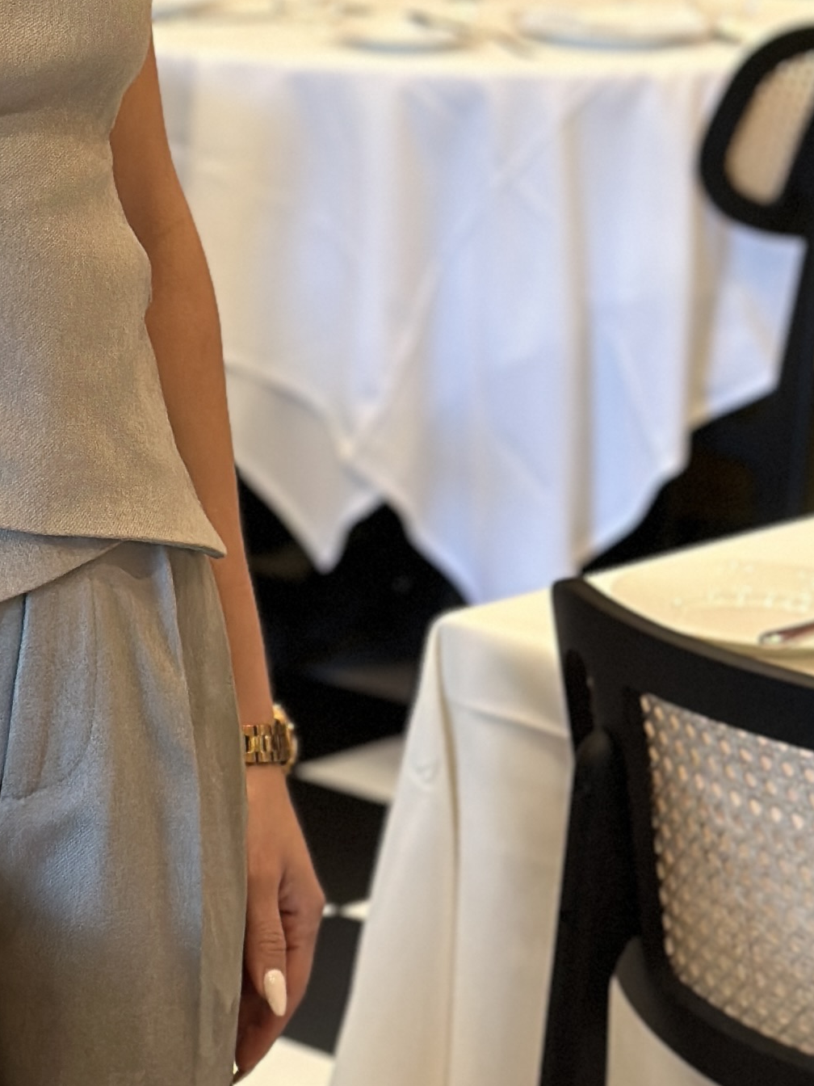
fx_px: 4515
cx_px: -158
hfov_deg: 10.1
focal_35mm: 144
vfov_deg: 13.3
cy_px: -217
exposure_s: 1/60
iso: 200
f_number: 1.78
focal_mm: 6.86
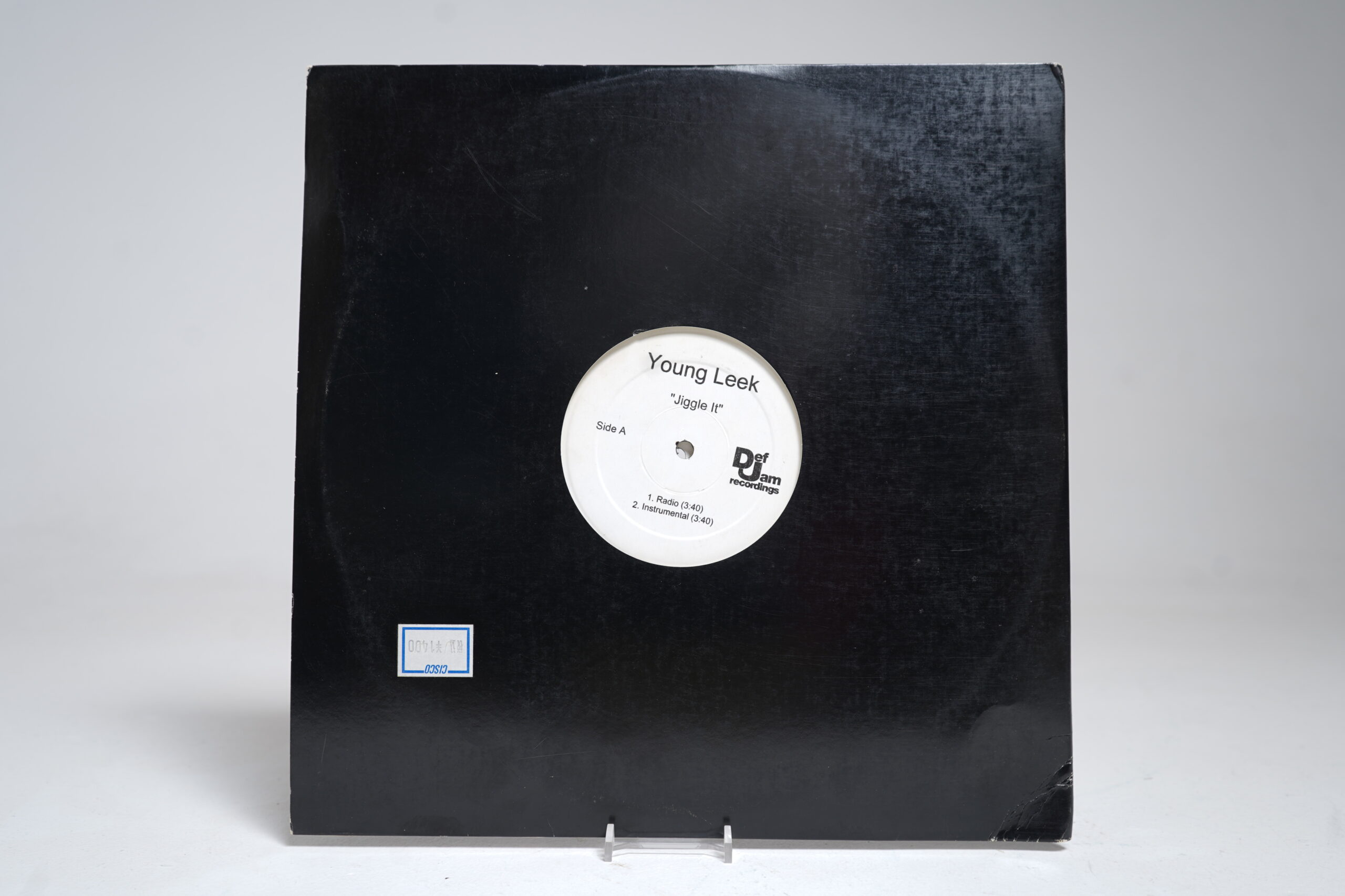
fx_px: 1121
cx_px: 672
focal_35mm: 30
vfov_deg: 43.6
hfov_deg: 61.9
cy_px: 448
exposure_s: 1/3
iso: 64
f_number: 5
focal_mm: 30
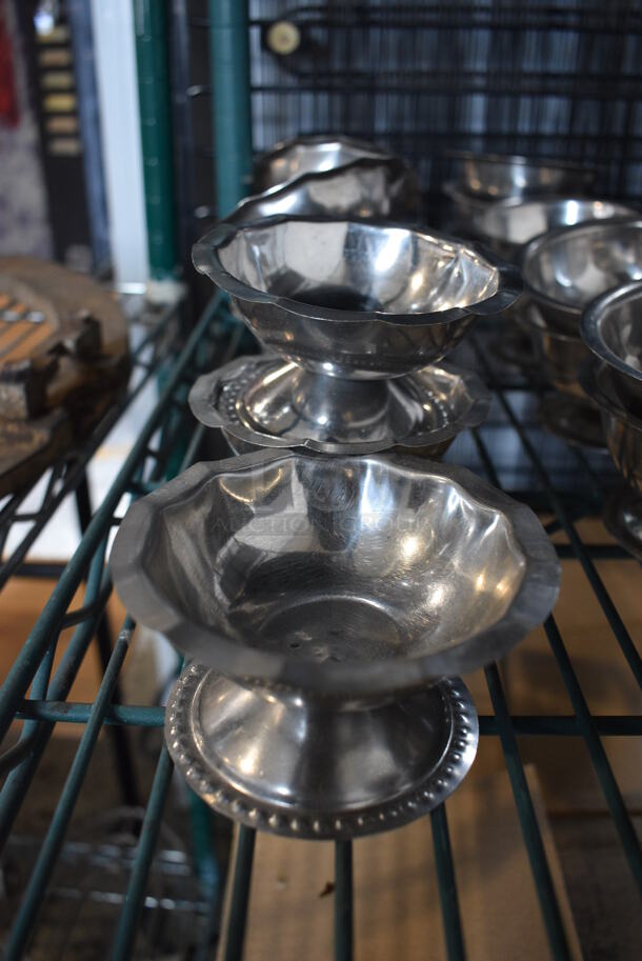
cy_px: 480
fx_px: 801
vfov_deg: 61.9
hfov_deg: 43.7
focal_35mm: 30
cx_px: 321
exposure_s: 1/60
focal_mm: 20
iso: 800
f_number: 5
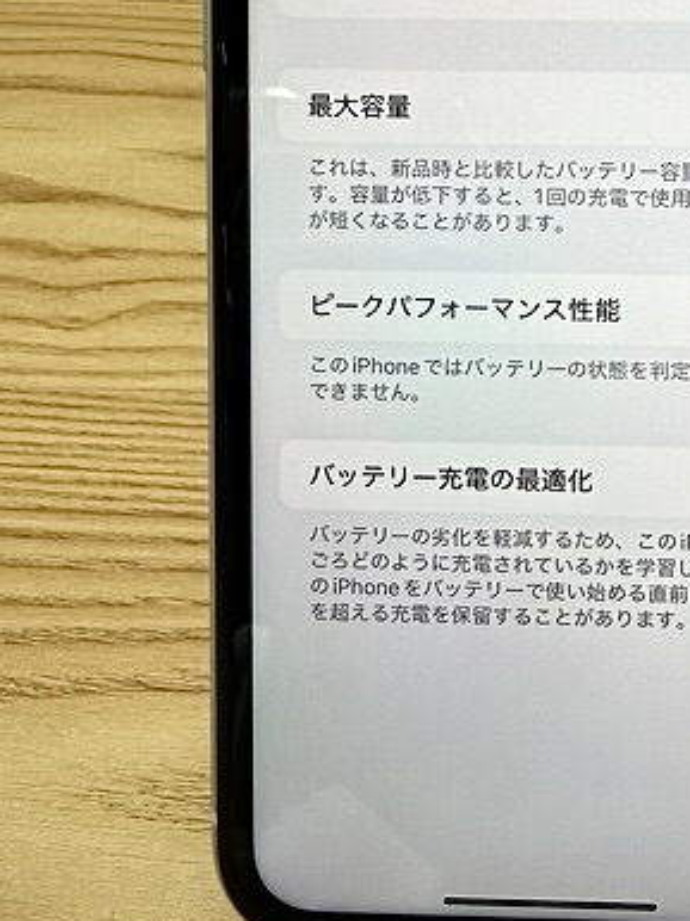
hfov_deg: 24.6
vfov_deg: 33.4
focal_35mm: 56
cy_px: 193
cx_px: 727
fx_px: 1490
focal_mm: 2.22
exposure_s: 1/120
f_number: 2.2
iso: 50
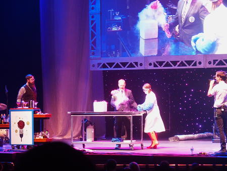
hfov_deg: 15.9
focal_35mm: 124
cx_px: 114
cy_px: 86
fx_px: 814
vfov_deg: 12.0
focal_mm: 26.2
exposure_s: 1/30
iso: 800
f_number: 2.8
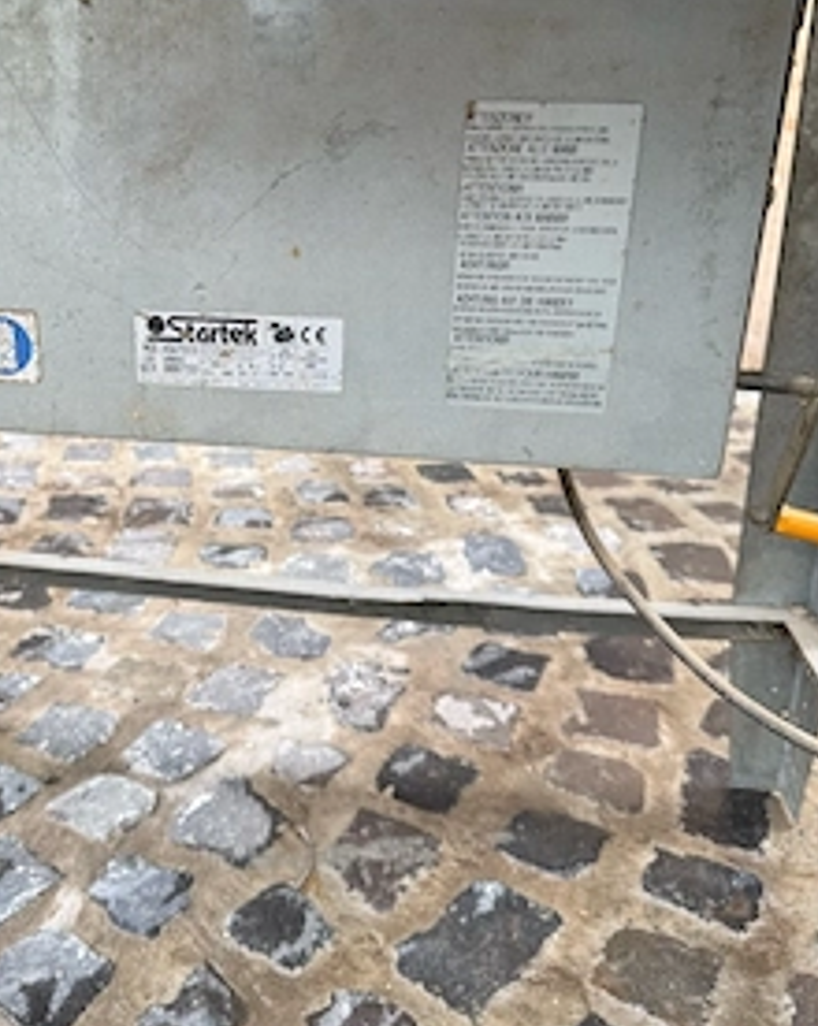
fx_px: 1031
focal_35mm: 34
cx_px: 294
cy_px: 428
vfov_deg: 52.7
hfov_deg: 42.8
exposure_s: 1/294
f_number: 1.78
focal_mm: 6.76
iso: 80
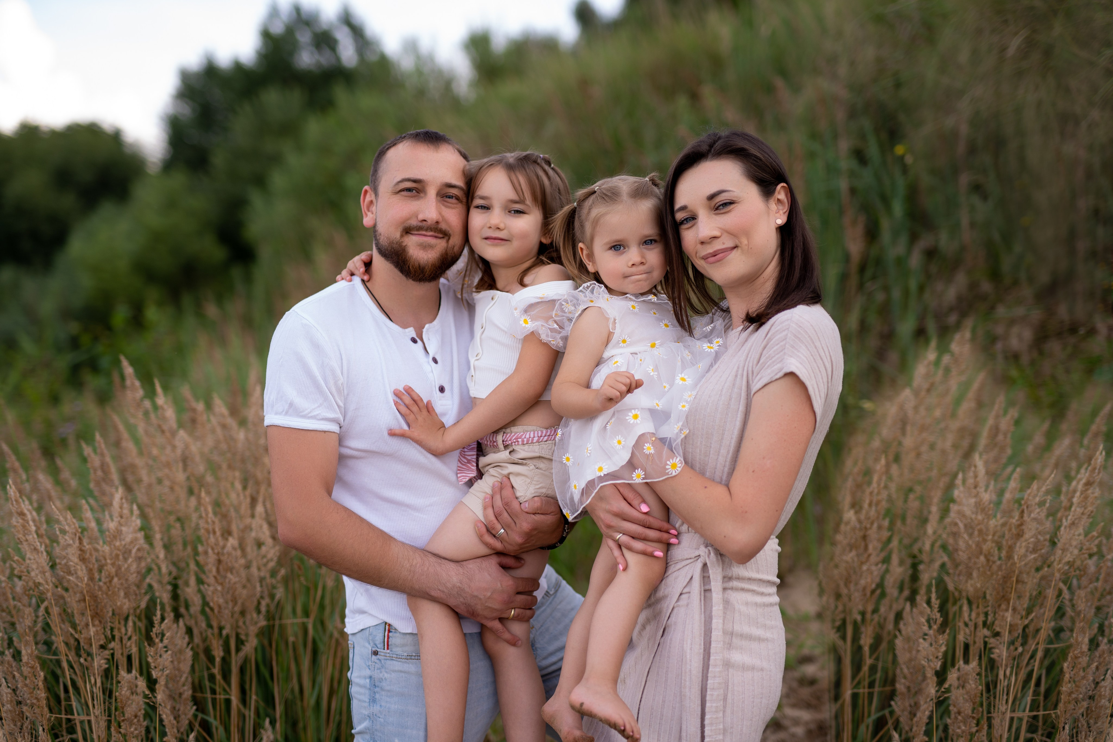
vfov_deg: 27.0
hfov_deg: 39.6
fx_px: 1546
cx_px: 556
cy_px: 371
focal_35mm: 50
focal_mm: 50
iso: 100
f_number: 1.8
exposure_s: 1/800
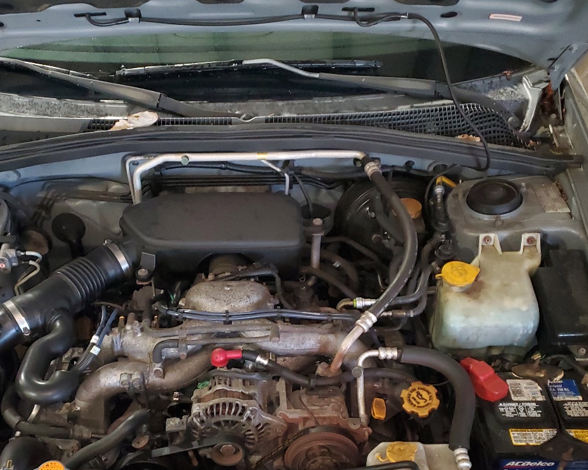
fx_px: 766
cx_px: 226
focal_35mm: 44
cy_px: 366
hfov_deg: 41.8
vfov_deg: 33.3
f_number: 1.5
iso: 349
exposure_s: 1/60.2
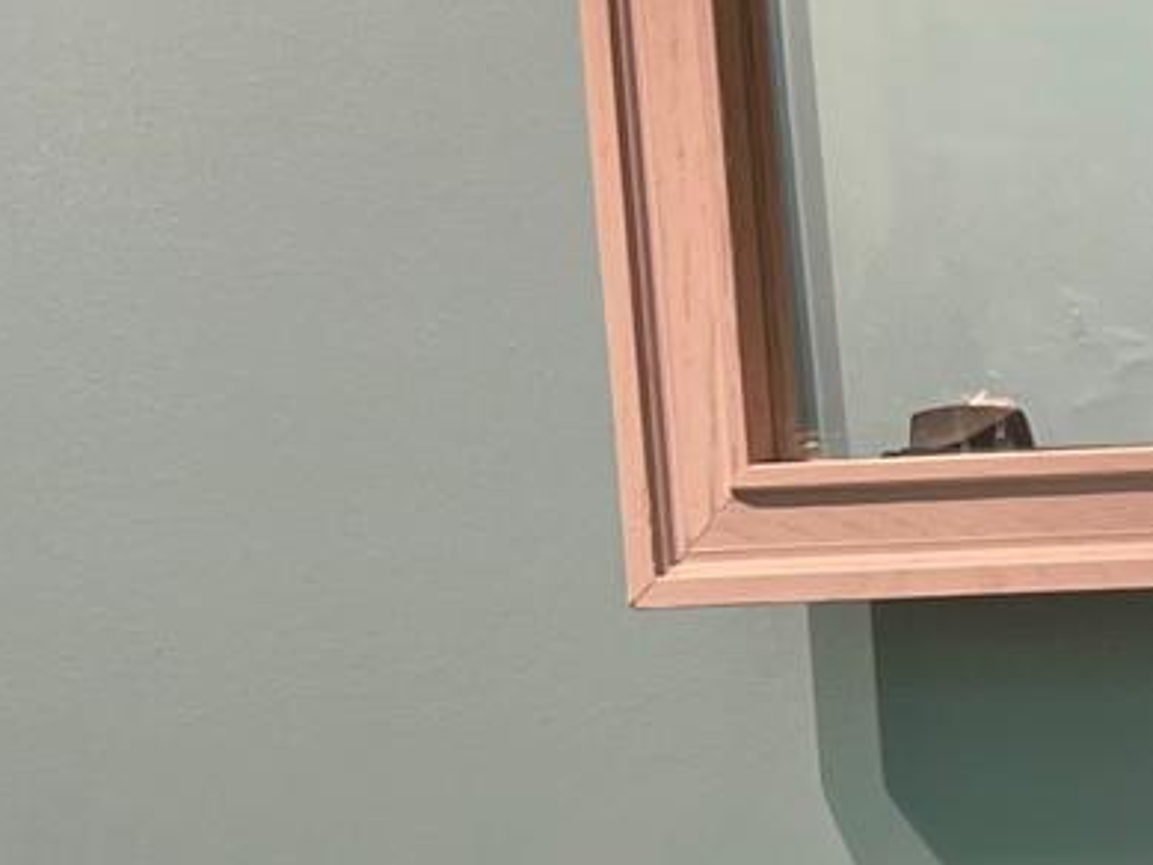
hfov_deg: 11.7
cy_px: 986
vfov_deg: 10.7
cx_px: 2786
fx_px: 4565
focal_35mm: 137
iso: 100
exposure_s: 1/120
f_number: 1.5
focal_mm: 5.7
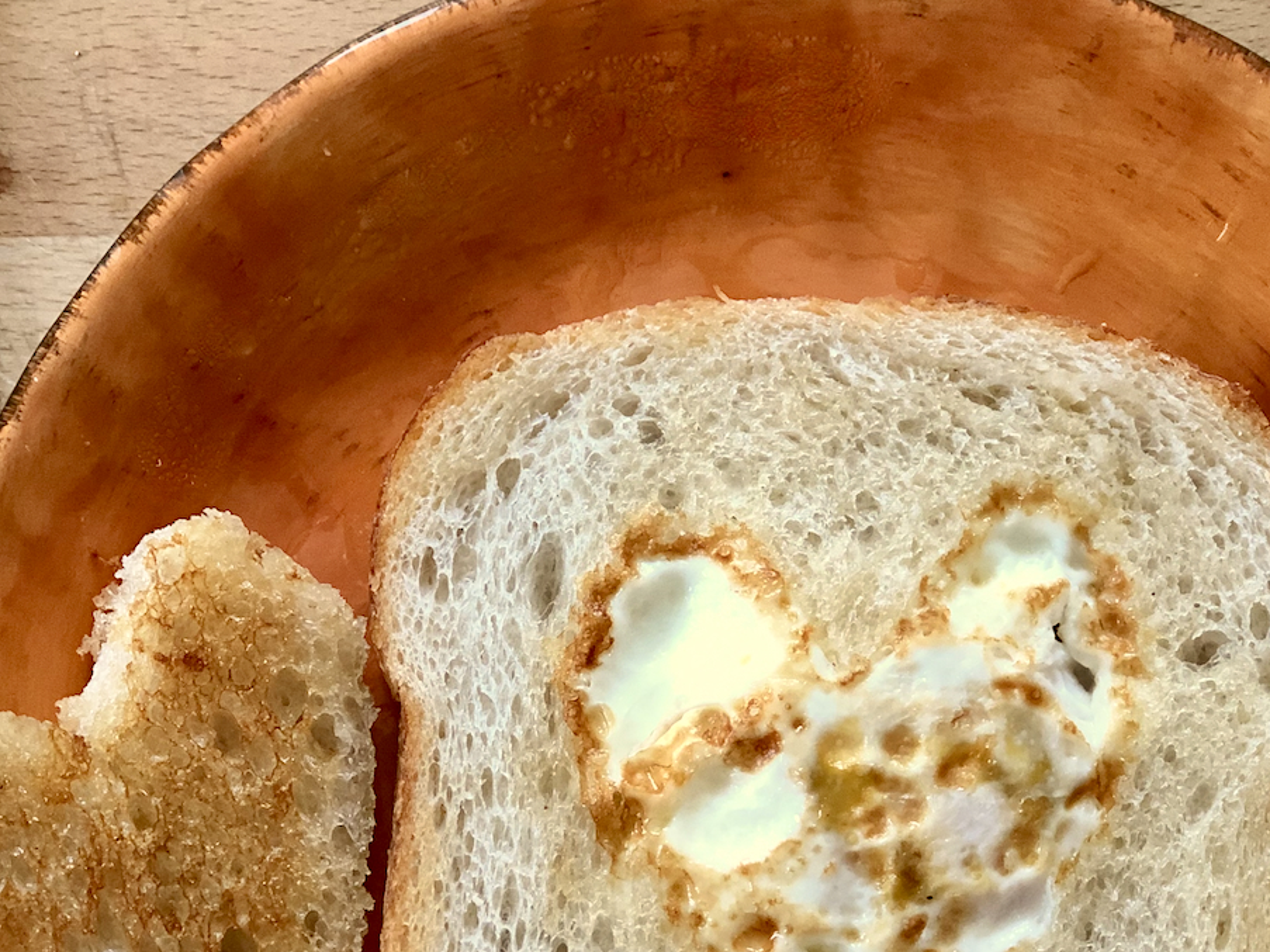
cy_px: 762
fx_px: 3705
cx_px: 526
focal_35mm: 101
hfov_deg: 19.4
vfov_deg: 14.6
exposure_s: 1/30
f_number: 2.8
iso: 64
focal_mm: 6.6
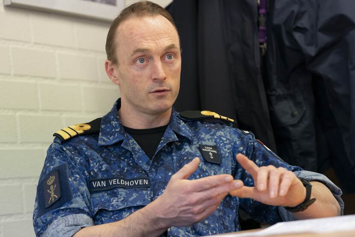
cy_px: 118
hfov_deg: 17.4
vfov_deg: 11.6
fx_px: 1163
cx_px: 178
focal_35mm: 118
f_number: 5
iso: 1600
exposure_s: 1/200
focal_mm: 118
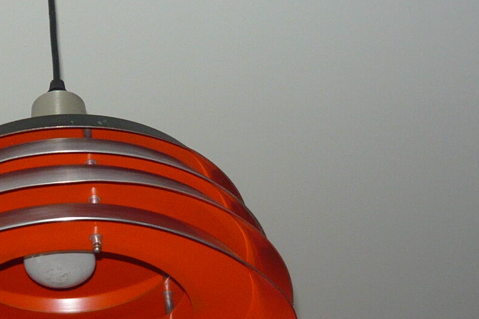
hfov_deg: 19.1
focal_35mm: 104
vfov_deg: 13.2
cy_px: 146
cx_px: 8
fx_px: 1384
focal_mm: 5.5
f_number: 2.8
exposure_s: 1/30
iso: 100
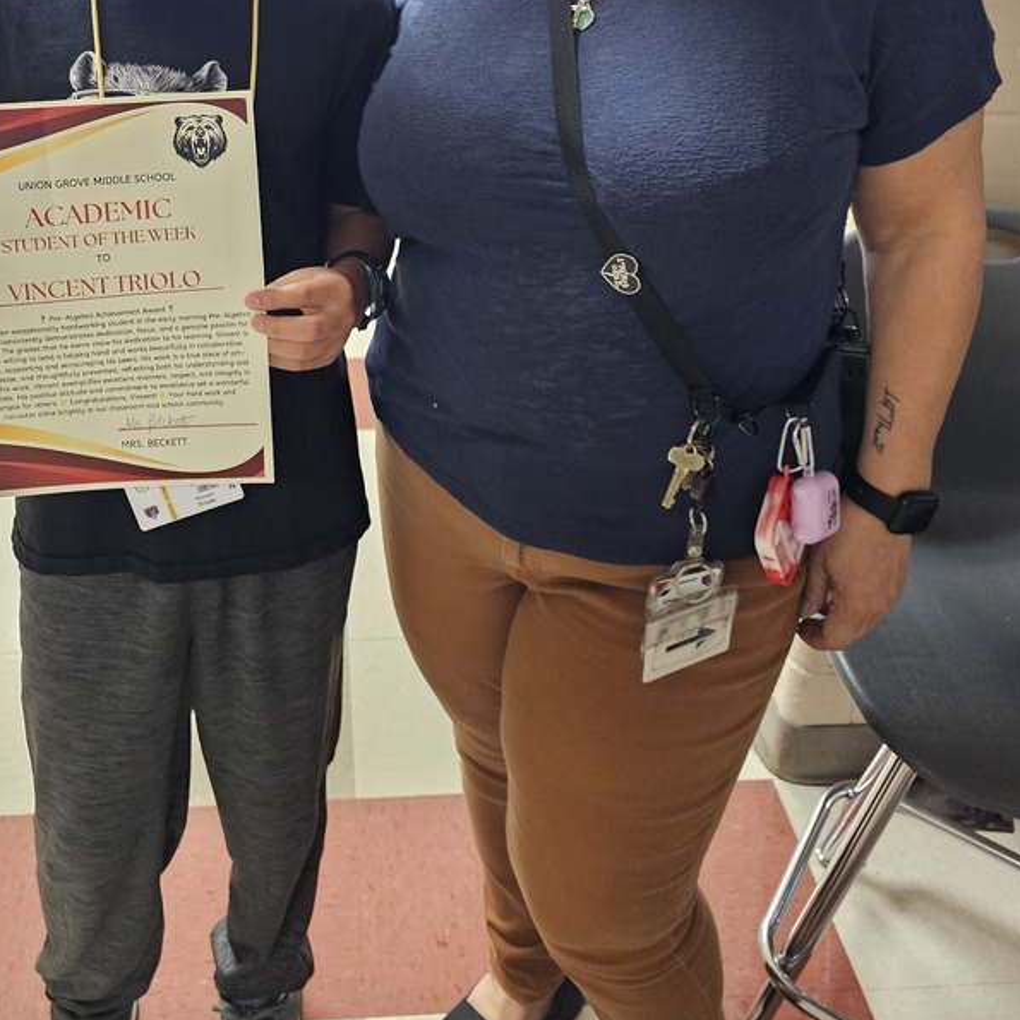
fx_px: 1167
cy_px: 175
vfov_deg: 44.4
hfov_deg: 46.9
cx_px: 396
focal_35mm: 35
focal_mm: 6.3
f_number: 1.7
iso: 800
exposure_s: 1/60
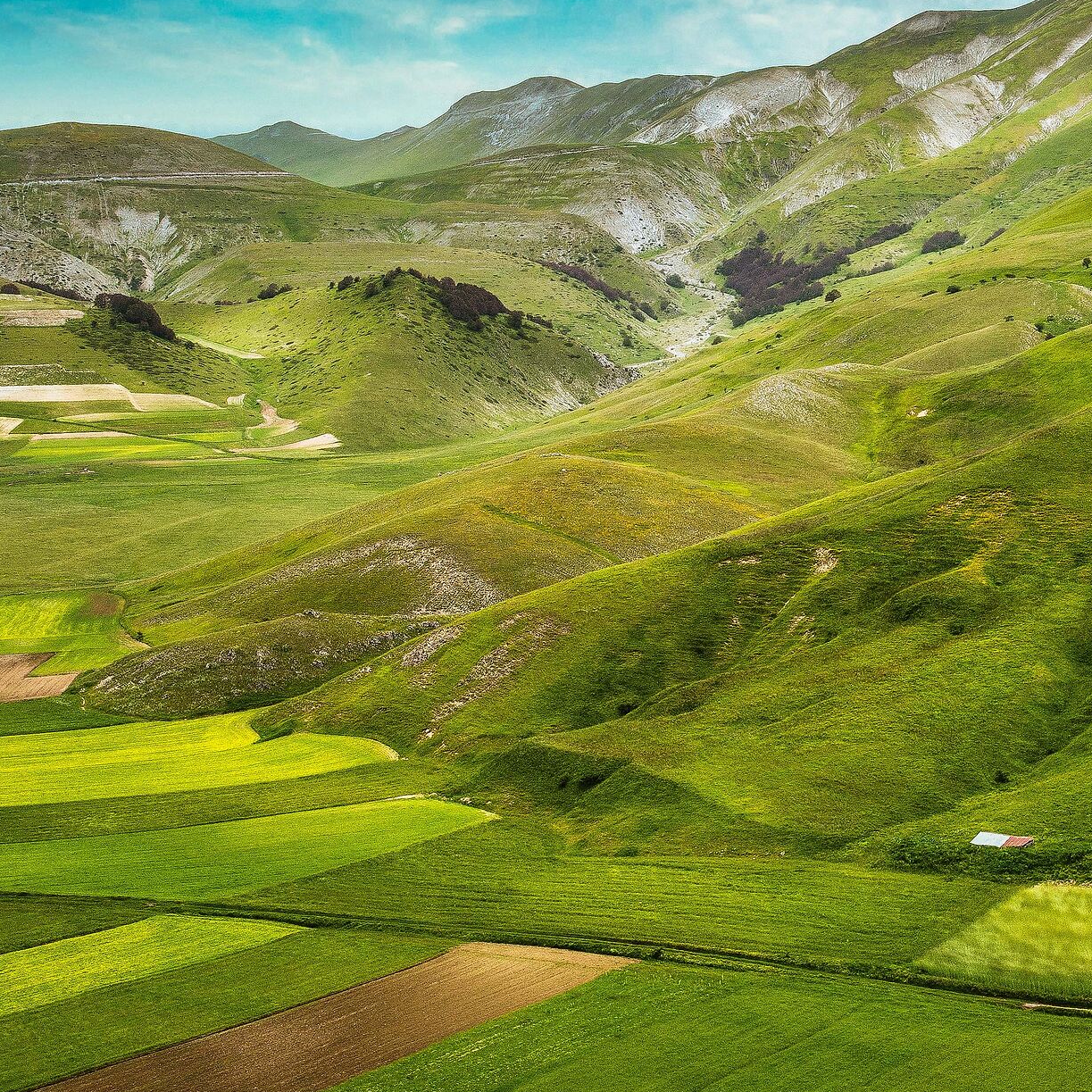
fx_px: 2855
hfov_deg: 21.5
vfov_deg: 21.6
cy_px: 413
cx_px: 828
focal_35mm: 80
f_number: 11
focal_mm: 48
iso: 250
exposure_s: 1/250
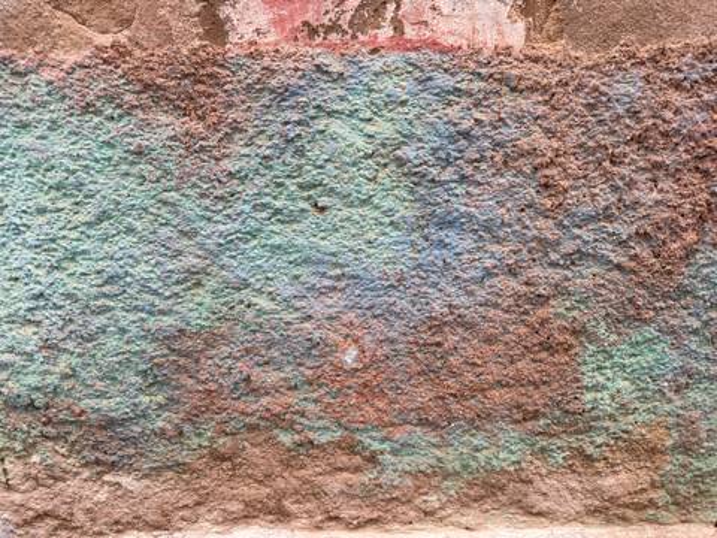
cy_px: 269
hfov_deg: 71.6
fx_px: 497
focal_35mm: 24
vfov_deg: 56.8
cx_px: 358
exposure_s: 1/121
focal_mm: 6.76
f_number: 1.78
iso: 200
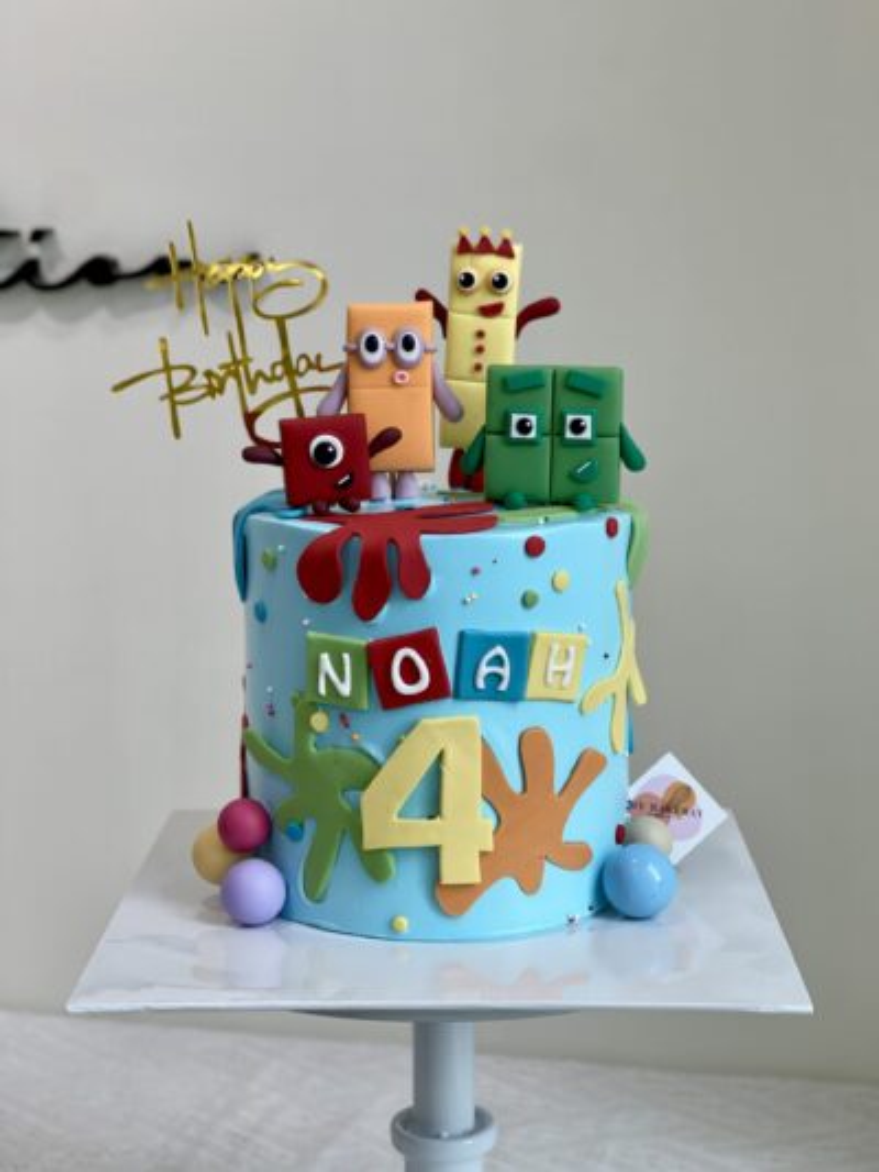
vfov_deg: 30.3
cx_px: 440
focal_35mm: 64
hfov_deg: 22.9
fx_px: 2166
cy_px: 586
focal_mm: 7.5
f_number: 2.2
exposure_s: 1/100
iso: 50
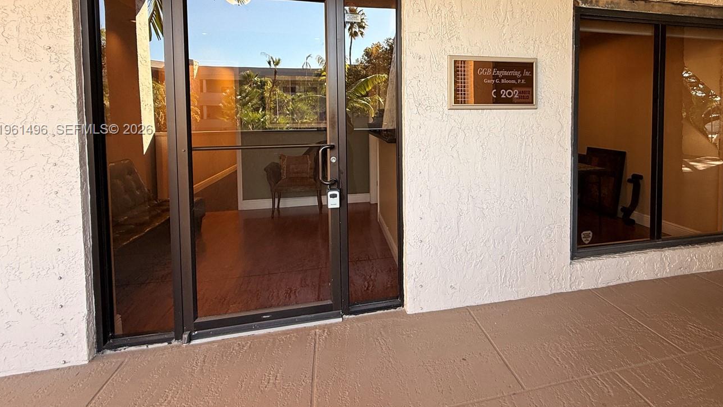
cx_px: 427
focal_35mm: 19
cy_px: 130
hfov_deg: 88.6
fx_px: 364
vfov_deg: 56.9
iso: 40
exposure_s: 1/99
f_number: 2.2
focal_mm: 2.22
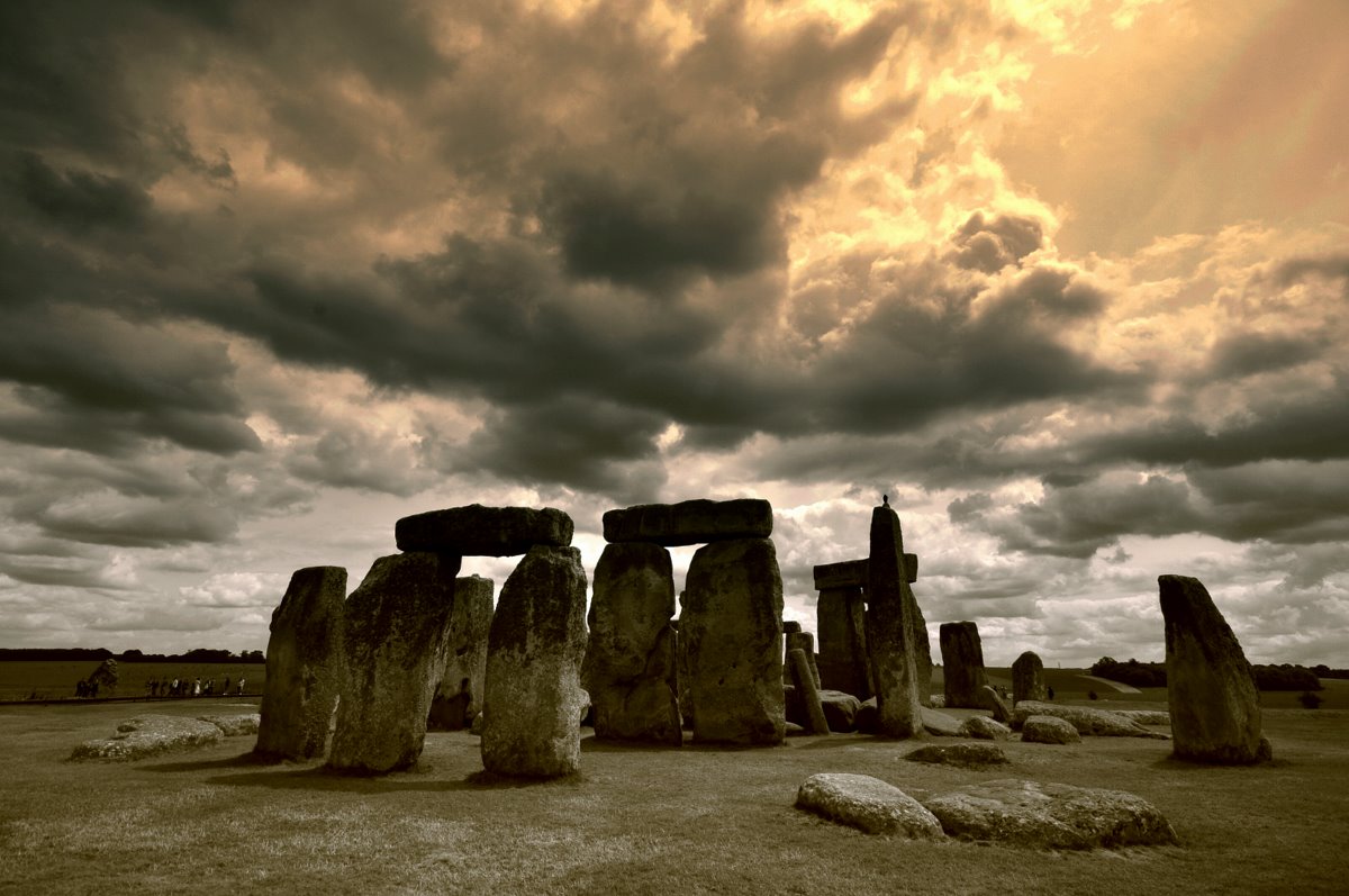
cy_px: 448
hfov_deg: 90.1
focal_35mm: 18
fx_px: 674
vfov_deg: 67.2
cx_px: 674
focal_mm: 12
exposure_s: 1/250
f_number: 13
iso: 200
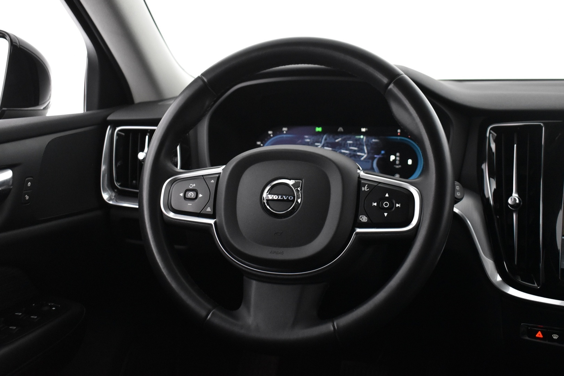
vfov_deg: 31.9
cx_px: 282
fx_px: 658
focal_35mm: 42
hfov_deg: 46.4
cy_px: 188
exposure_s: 1/40
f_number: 4.2
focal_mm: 28
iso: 3200
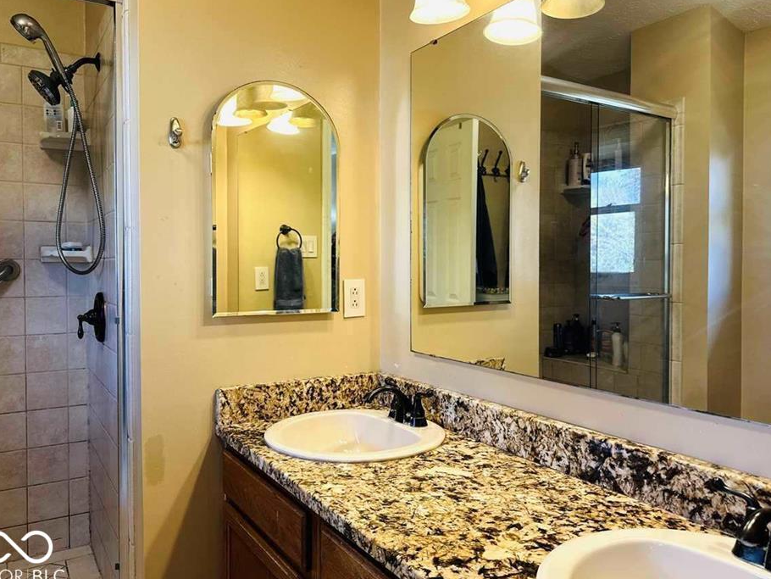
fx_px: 602
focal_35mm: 27
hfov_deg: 65.3
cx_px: 374
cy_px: 281
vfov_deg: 51.4
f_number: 1.78
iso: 125
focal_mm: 6.86
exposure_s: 1/60
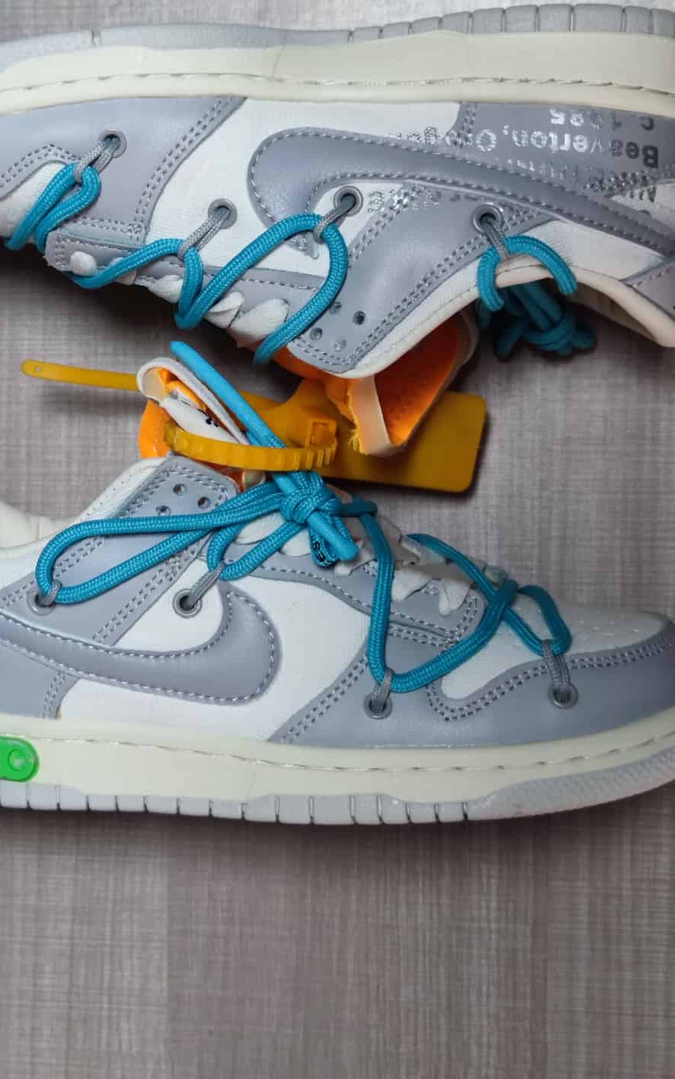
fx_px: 1795
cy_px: 466
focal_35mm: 61
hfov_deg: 21.3
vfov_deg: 33.4
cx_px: 275
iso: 255
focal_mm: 6.72
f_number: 1.69
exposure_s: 1/100
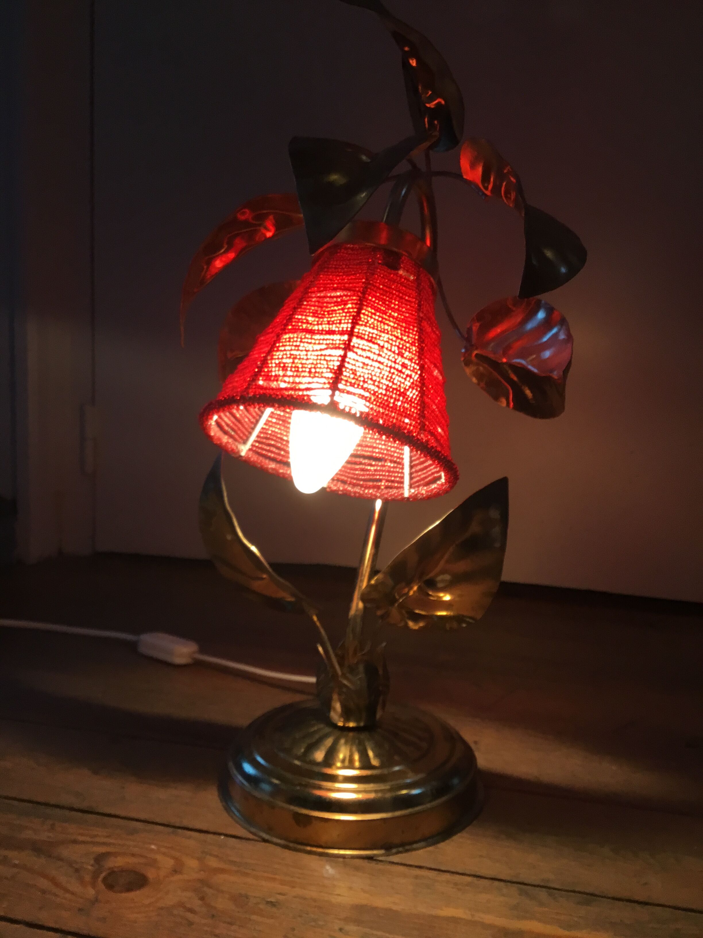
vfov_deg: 58.4
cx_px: 352
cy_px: 469
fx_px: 839
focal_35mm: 31
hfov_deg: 45.4
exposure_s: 1/33
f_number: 2.4
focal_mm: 3.3
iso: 32
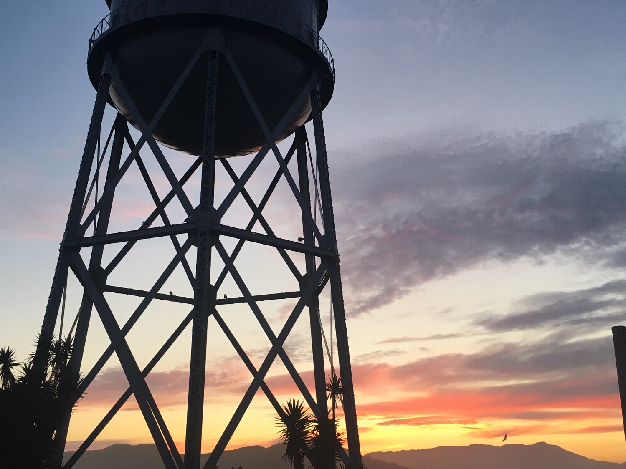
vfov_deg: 36.8
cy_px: 228
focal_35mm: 39
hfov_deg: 47.9
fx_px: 705
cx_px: 326
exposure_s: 1/30
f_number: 2.2
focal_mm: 4.15
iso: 25
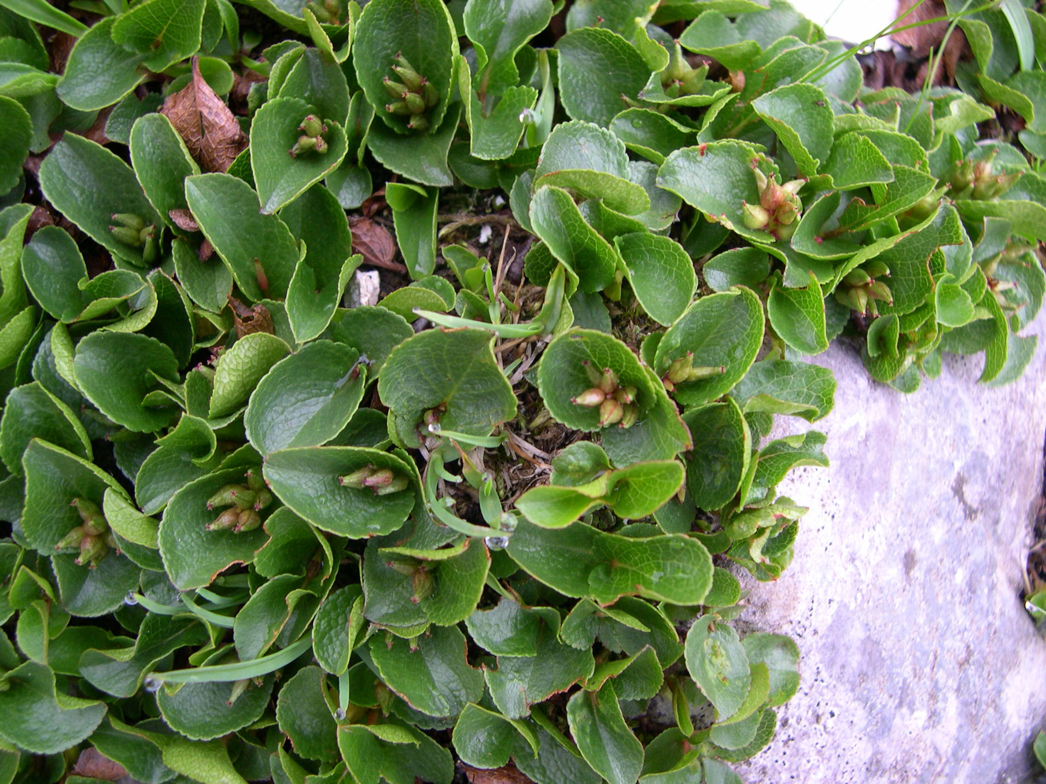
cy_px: 392
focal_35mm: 38
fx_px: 1148
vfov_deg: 37.7
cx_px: 523
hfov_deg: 49.0
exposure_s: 1/73
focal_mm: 8
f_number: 2.8
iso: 100
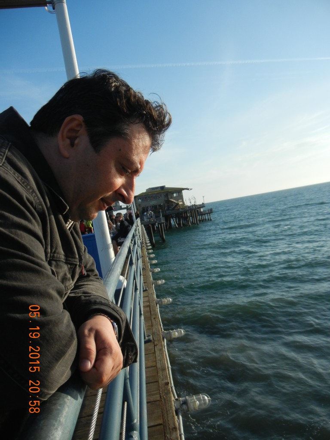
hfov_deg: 46.8
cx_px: 165
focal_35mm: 30
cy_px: 220
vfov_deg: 60.0
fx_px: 381
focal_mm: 5.4
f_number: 7
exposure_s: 1/334
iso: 160
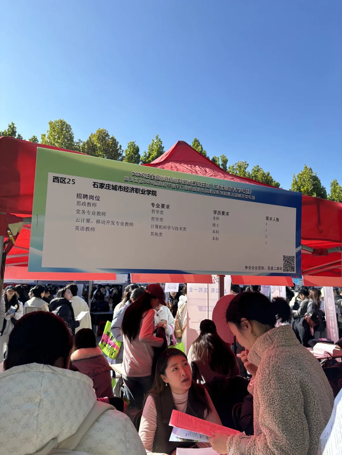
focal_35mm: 26
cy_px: 228
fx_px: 343
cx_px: 171
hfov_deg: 53.1
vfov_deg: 67.3
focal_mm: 5.96
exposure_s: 1/1876
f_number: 1.6
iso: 50
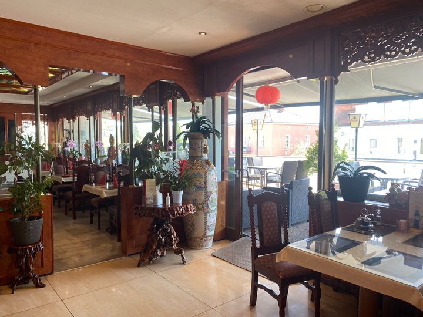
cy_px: 158
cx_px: 212
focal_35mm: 26
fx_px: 318
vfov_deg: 53.1
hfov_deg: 67.3
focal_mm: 4.25
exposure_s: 1/100
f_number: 1.8
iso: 64
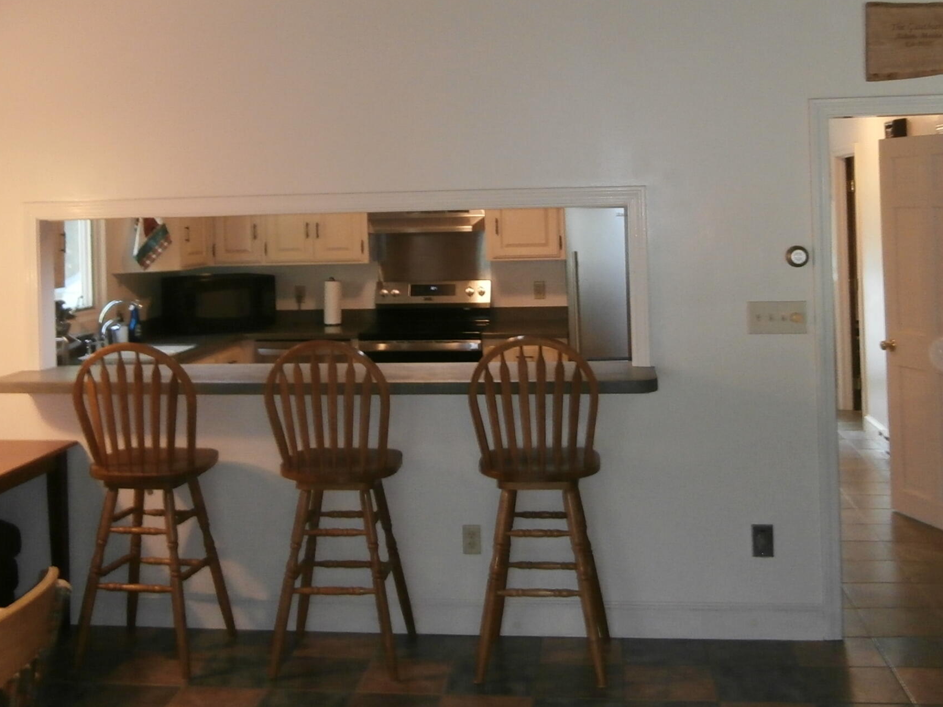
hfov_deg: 44.8
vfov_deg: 33.7
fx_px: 1144
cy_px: 179
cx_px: 440
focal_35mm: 42
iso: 200
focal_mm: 4.2
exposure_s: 1/30
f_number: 3
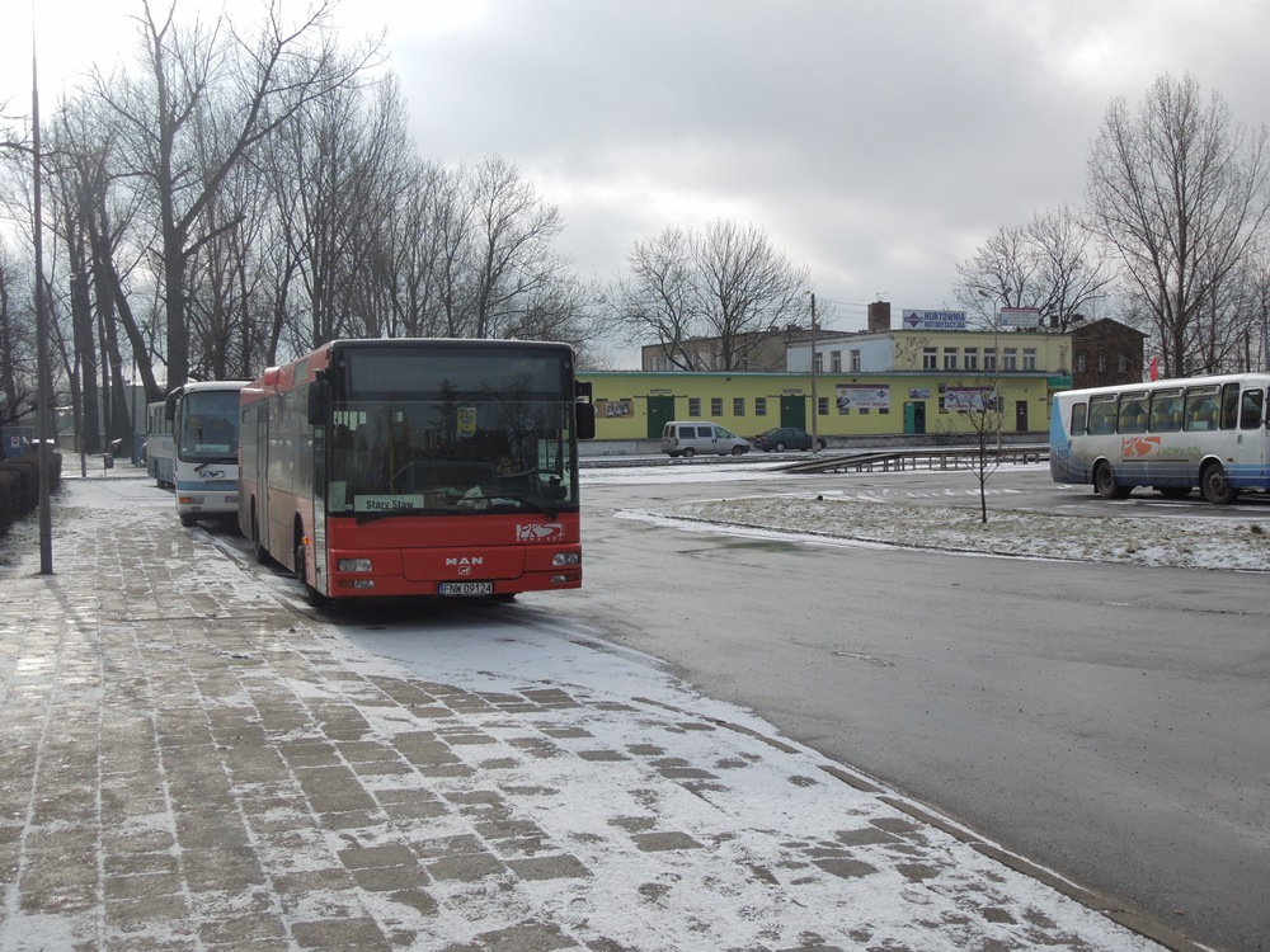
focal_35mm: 39
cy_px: 476
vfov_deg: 36.8
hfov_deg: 47.9
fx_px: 1431
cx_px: 635
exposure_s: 1/800
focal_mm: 7
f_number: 3.8
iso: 100
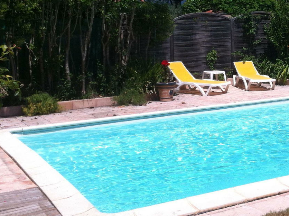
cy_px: 41
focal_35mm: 67
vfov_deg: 21.6
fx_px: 558
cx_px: 228
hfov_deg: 28.4
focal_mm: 3.85
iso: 80
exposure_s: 1/2011
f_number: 2.8
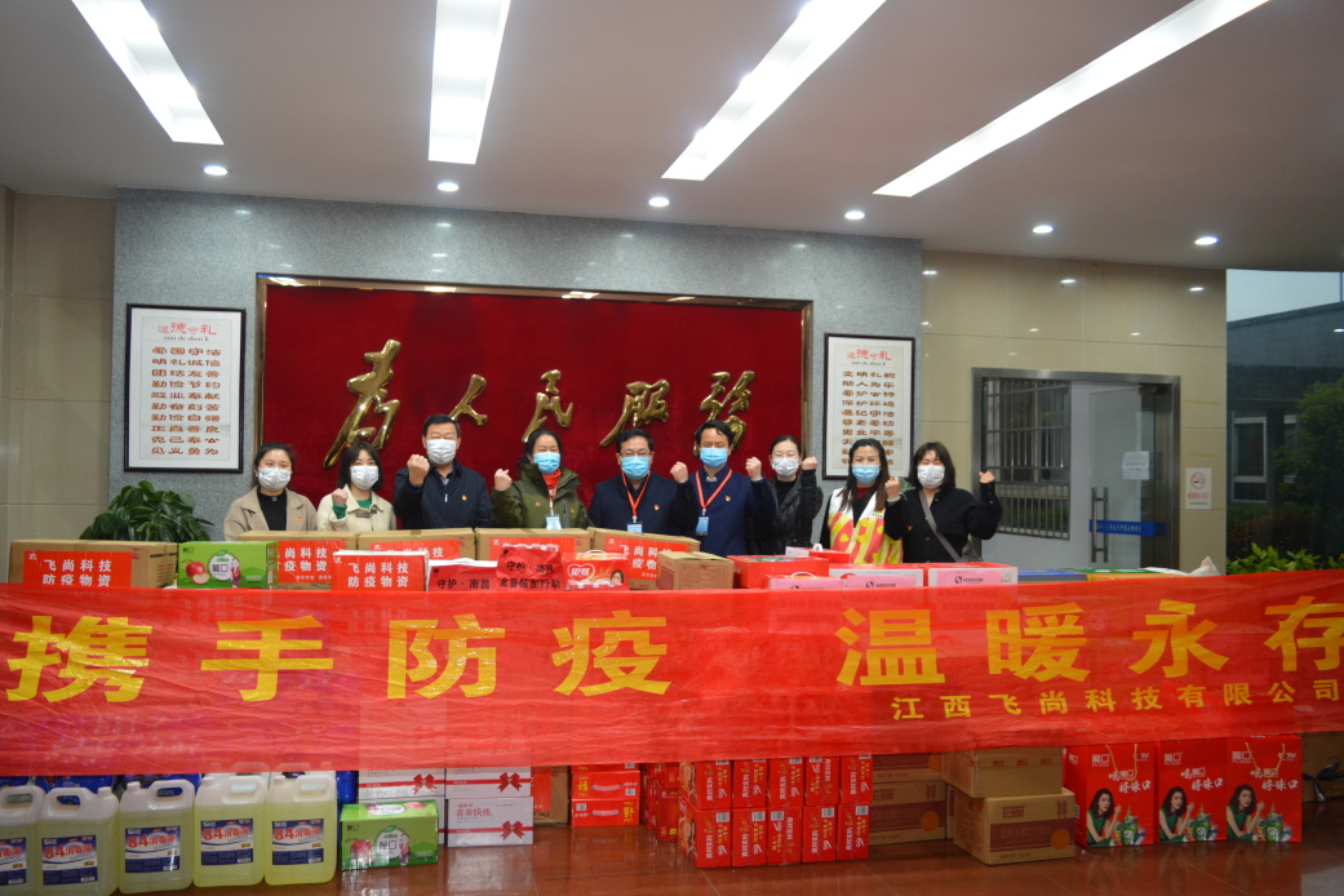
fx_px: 1045
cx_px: 664
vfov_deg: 46.4
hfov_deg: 65.5
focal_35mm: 28
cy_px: 451
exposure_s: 1/60
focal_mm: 18
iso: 800
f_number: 4
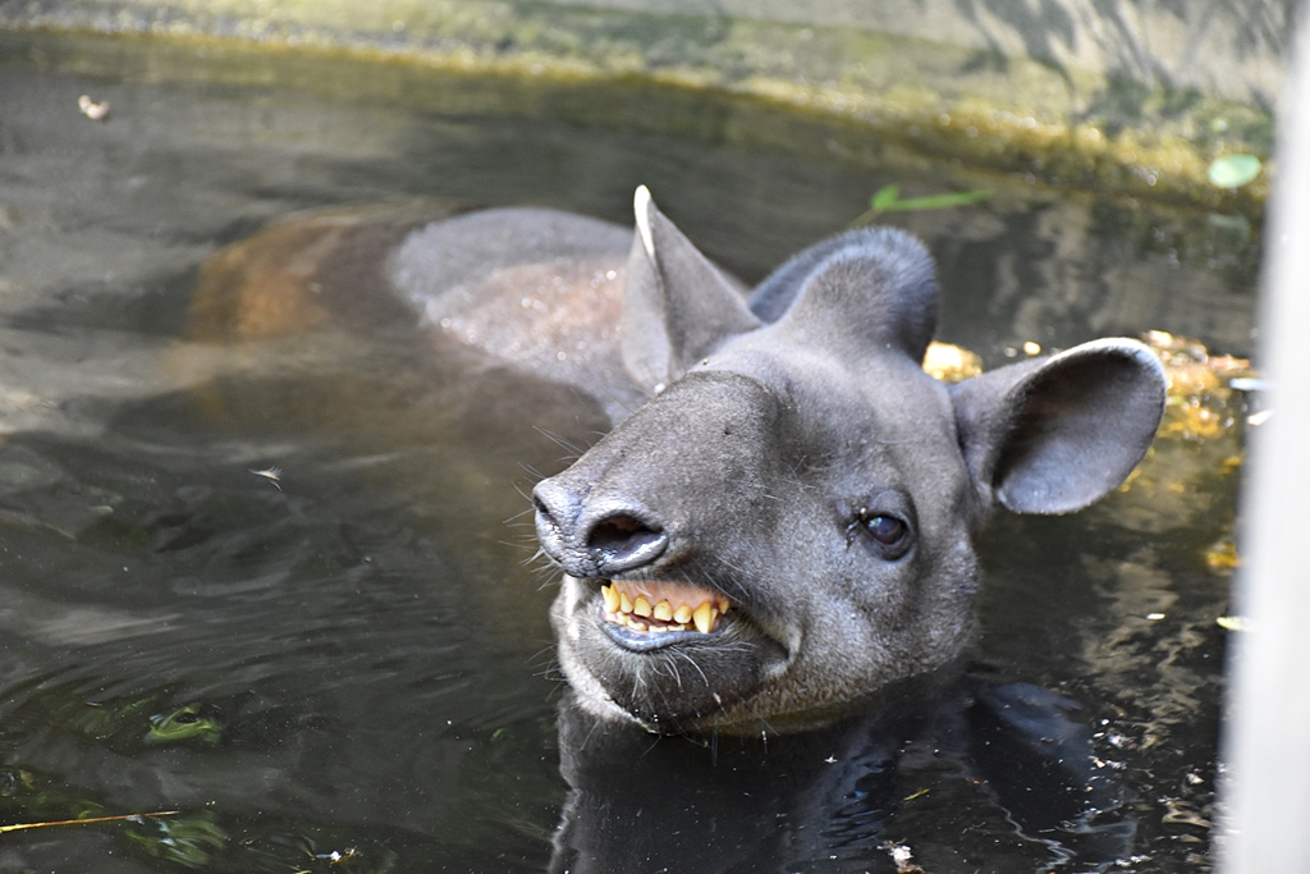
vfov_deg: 10.8
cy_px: 437
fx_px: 4640
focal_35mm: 128
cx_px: 655
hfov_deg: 16.1
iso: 1100
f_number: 5.3
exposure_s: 1/60
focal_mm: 85
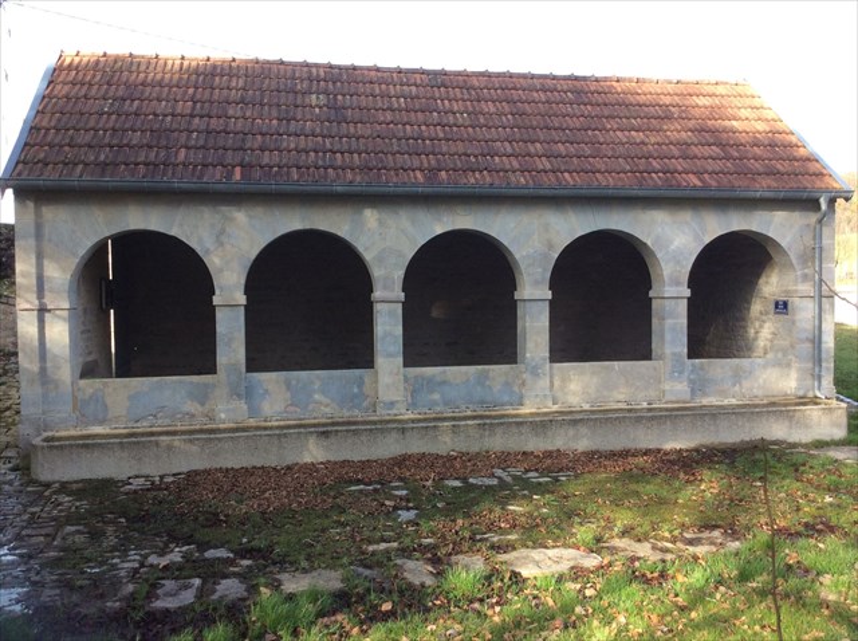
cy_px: 320
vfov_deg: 44.1
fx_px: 792
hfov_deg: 56.9
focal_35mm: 32
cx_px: 429
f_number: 2.4
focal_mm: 3.3
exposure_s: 1/188
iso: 32
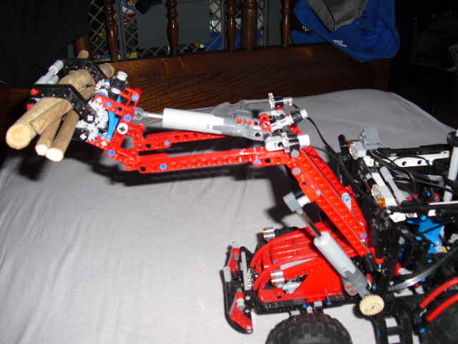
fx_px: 476
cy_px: 172
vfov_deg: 39.7
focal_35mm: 36
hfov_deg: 51.4
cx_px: 229
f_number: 3.1
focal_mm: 6.3
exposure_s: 1/60
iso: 100
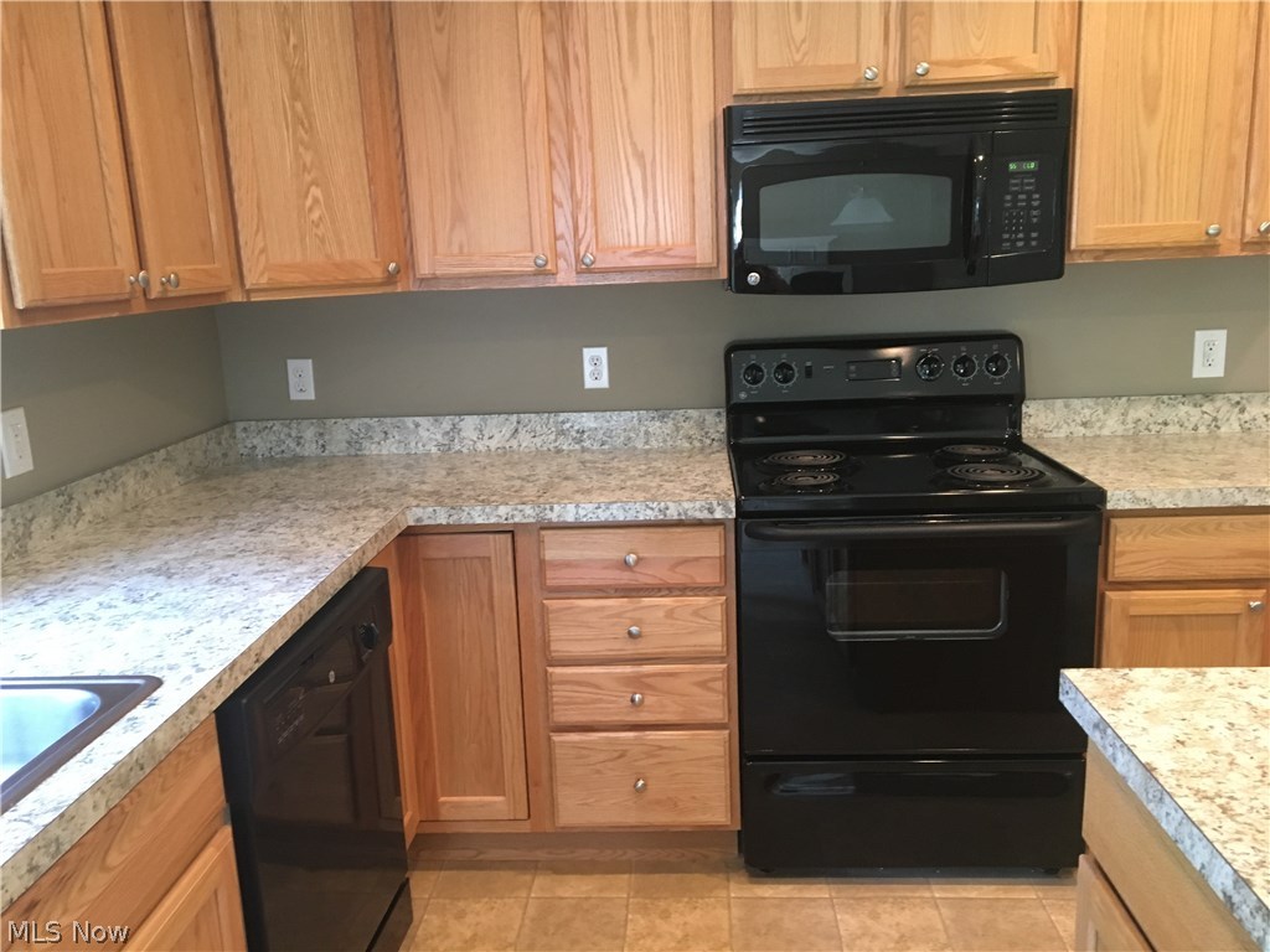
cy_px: 476
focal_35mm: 29
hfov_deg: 61.7
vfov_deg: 48.2
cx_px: 635
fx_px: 1064
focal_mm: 4.15
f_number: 2.2
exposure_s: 1/24
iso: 200
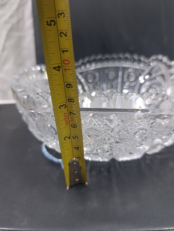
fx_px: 160
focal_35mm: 24
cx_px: 87
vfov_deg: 71.5
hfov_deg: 56.9
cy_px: 116
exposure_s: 1/25
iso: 1909
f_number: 1.65
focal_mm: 6.11
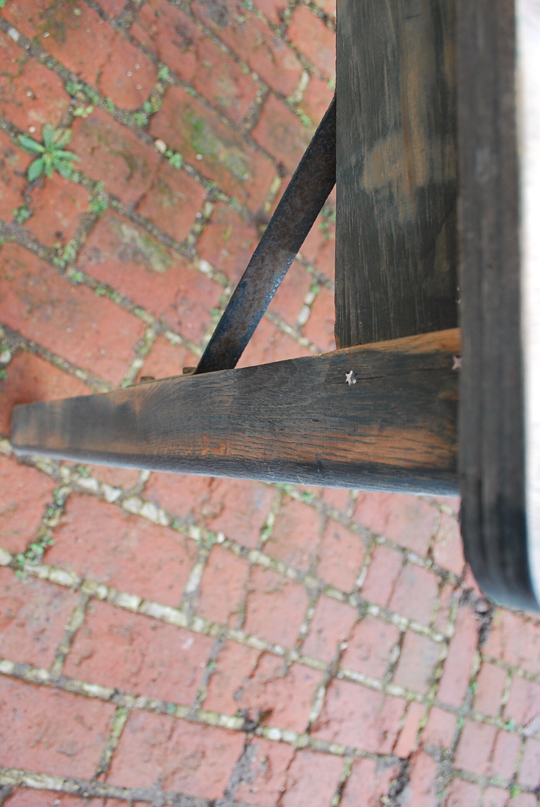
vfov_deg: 67.3
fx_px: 606
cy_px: 404
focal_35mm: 27
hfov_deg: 48.0
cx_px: 270
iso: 200
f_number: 5
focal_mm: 18
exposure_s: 1/100
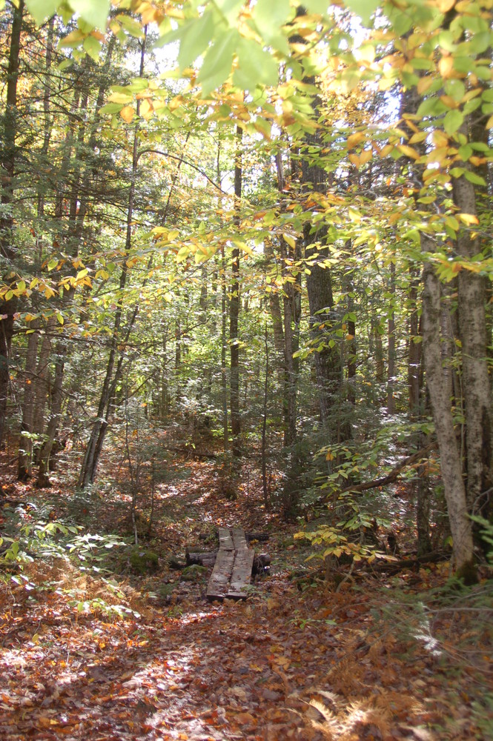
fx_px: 864
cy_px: 370
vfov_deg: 46.4
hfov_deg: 31.8
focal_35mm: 42
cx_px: 246
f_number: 3.5
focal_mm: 28
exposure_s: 1/250
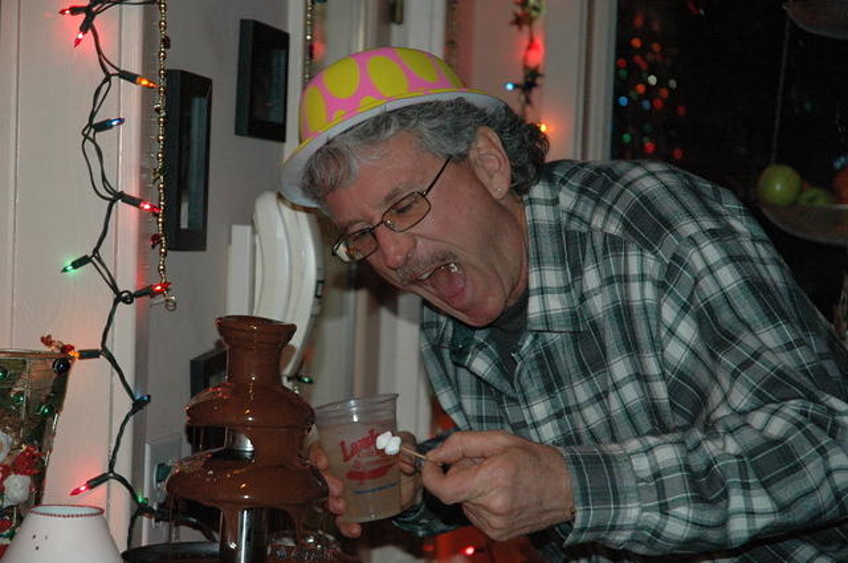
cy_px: 282
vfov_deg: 13.0
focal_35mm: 105
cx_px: 424
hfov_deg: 19.5
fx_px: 2470
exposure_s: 1/60
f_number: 4.5
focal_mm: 70
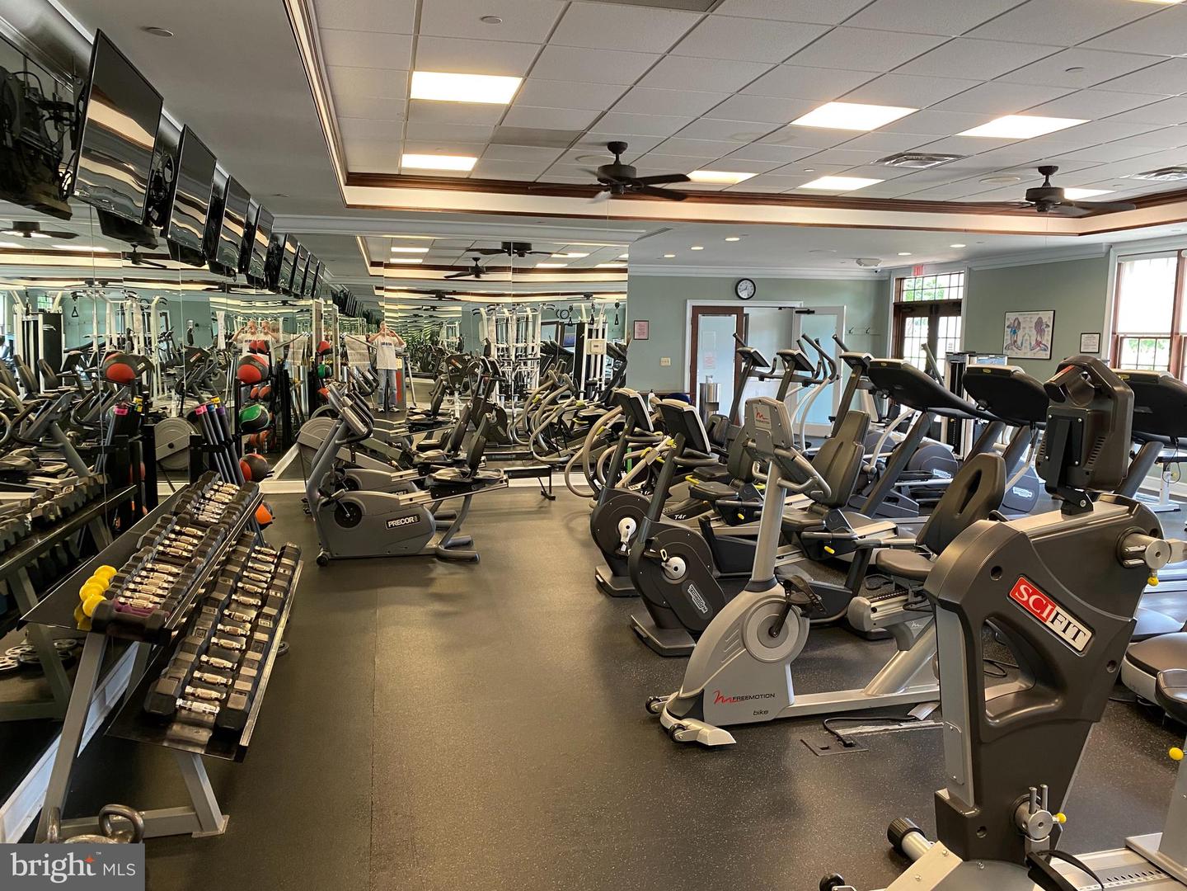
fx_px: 892
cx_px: 594
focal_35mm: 26
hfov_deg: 67.3
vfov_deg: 53.1
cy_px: 446
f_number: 1.8
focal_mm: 4.25
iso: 160
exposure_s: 1/44
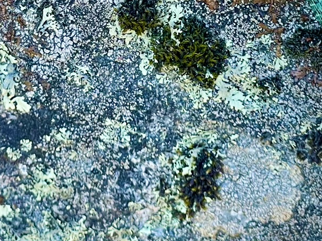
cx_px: 110
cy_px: -48
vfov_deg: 8.3
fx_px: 1646
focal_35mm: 177
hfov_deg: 11.2
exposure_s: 1/161
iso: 25
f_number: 2
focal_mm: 6
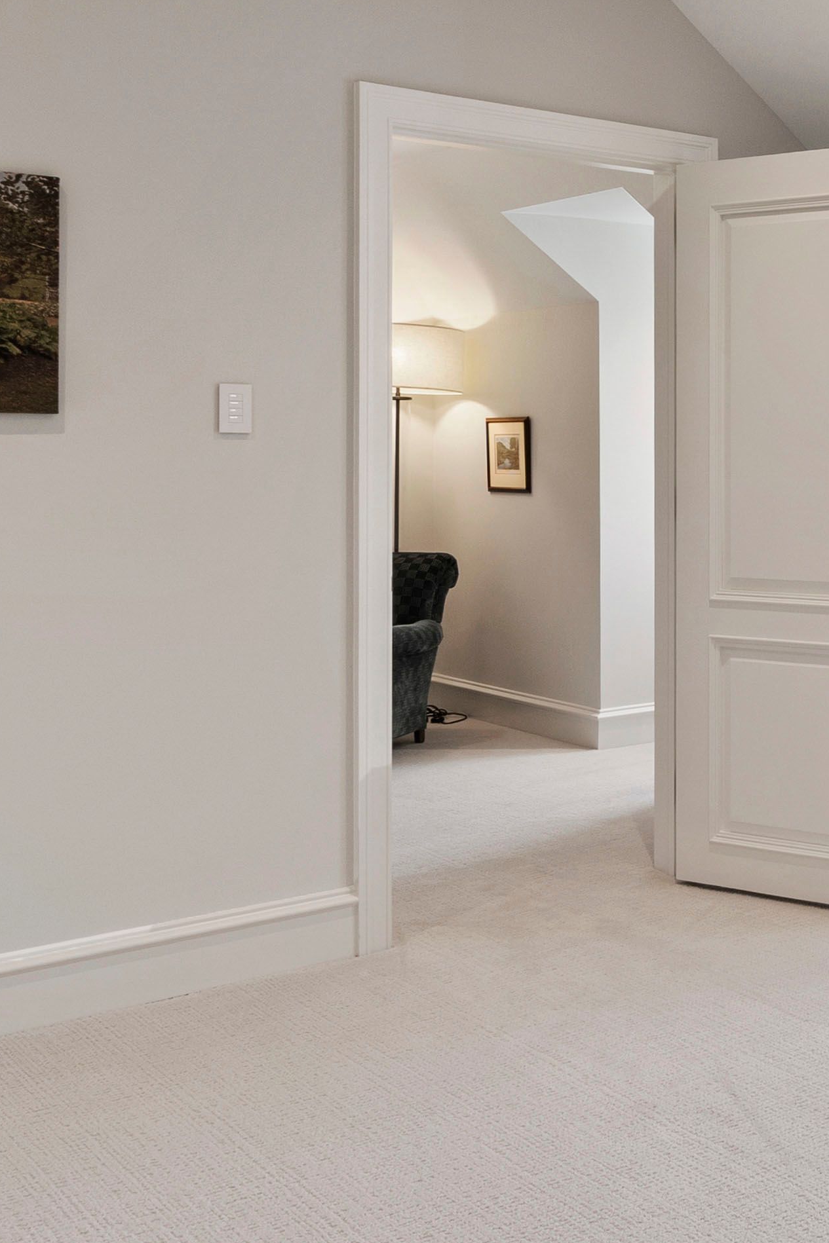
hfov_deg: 26.8
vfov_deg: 44.3
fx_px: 1520
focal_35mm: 44
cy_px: 508
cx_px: 1009
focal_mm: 10
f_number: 8
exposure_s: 1/4
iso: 100
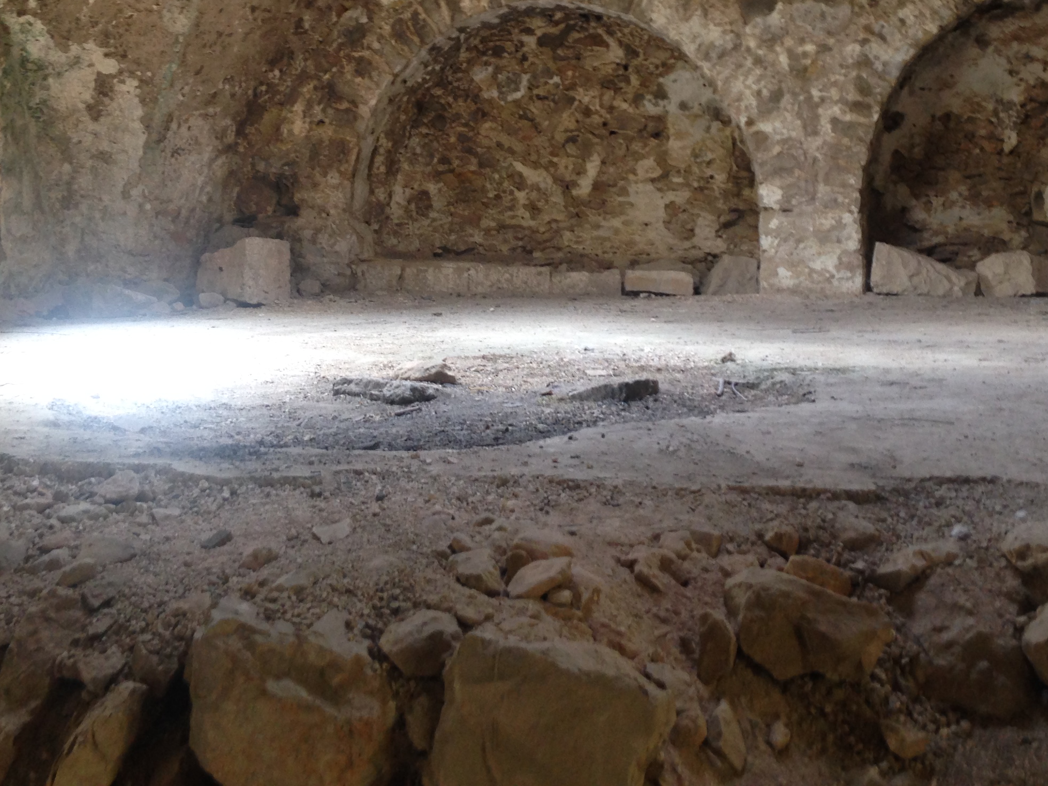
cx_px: 548
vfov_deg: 26.0
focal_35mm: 55
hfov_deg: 34.9
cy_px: 132
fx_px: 1665
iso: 80
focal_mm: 4.12
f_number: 2.4
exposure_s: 1/20
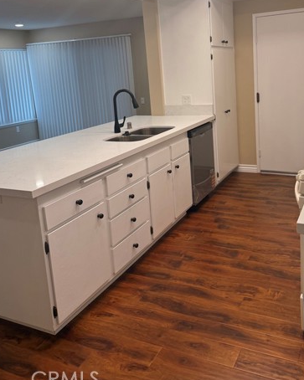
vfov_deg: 53.0
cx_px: 190
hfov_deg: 44.2
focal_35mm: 33
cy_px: 123
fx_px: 371
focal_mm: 6.76
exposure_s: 1/183
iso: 125
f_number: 1.78
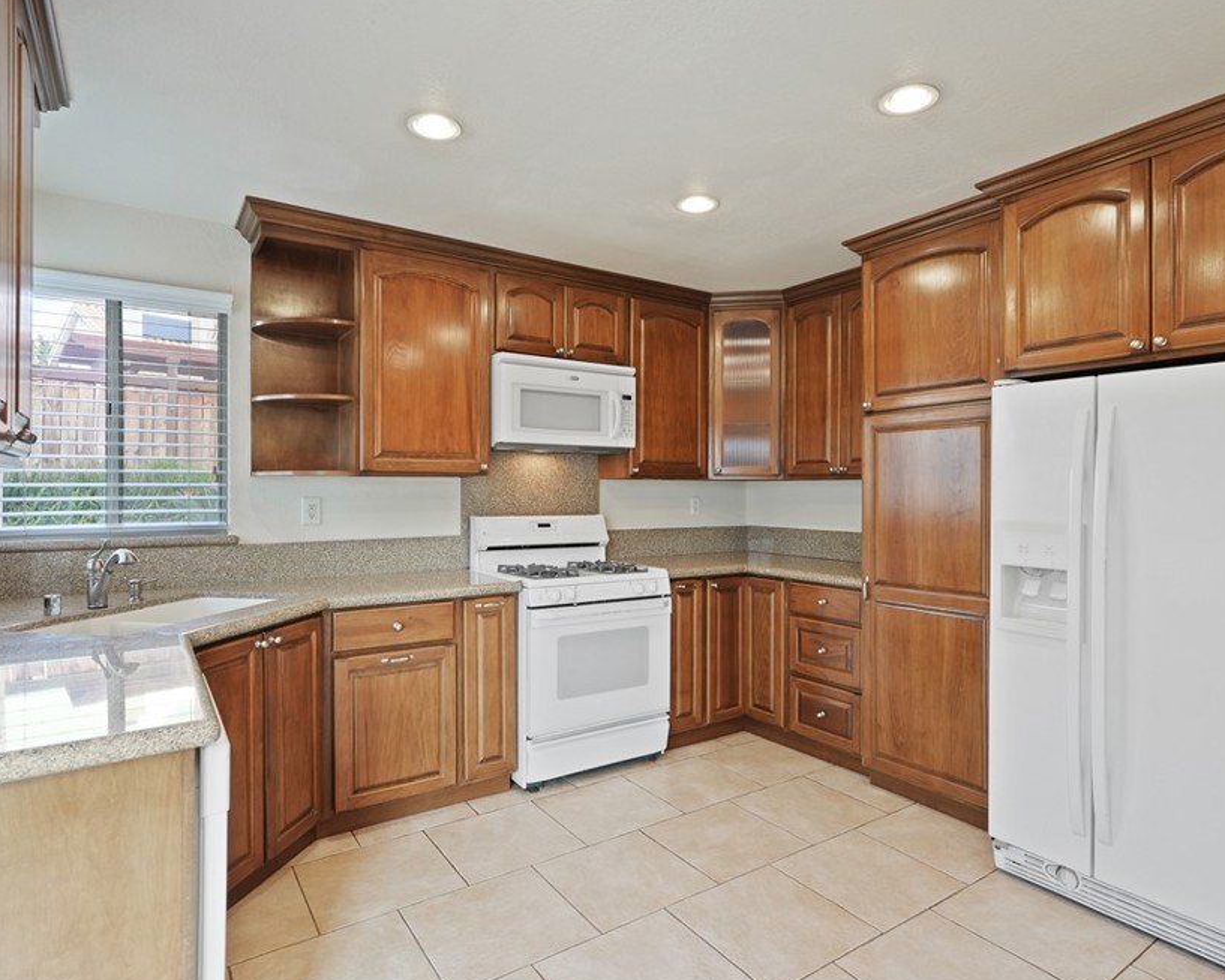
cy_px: 494
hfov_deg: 80.4
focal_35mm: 20
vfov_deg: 68.1
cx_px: 621
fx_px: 725
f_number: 5.6
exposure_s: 1/15
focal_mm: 17
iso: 800
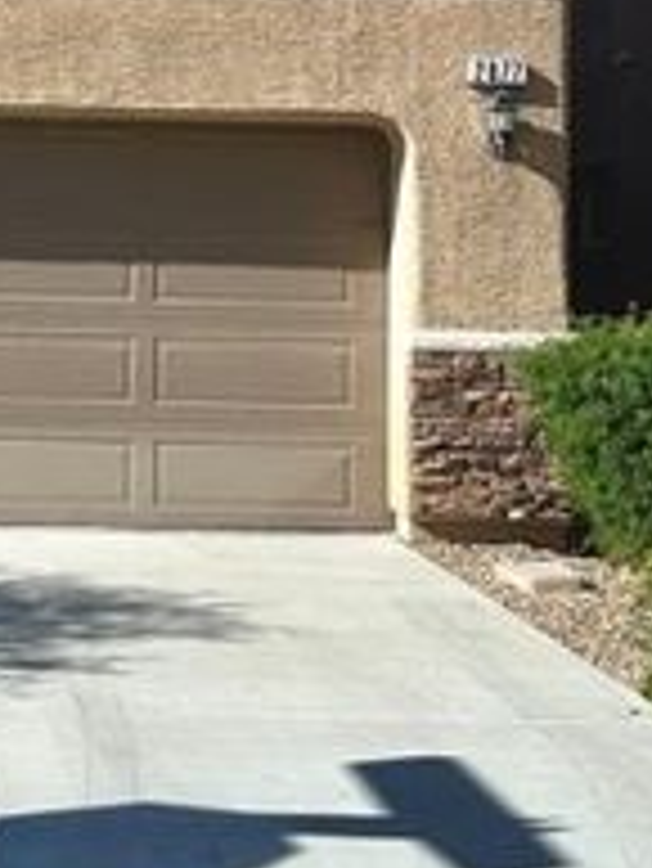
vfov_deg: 23.2
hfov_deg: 17.2
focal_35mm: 83
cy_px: 182
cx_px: -54
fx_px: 2082
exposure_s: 1/5848
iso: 80
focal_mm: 6.86
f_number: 1.78
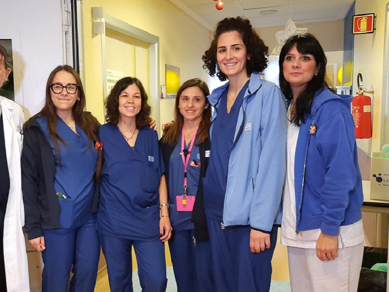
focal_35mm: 33
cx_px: 142
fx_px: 371
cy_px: 157
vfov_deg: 42.9
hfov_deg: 54.6
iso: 430
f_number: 2
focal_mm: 4.6
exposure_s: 1/25
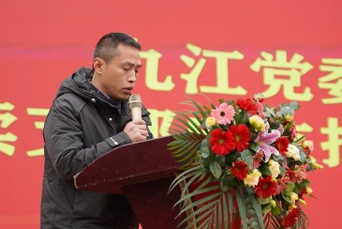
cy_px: 108
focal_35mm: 154
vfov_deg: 8.9
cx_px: 177
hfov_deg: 13.3
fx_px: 1464
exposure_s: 1/1250
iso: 320
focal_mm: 75
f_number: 2.8
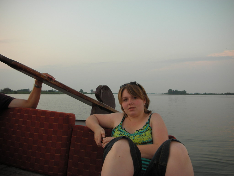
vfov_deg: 40.7
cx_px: 117
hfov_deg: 52.6
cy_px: 88
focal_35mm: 35
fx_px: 237
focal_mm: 5.8
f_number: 3
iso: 50
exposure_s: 1/53.8
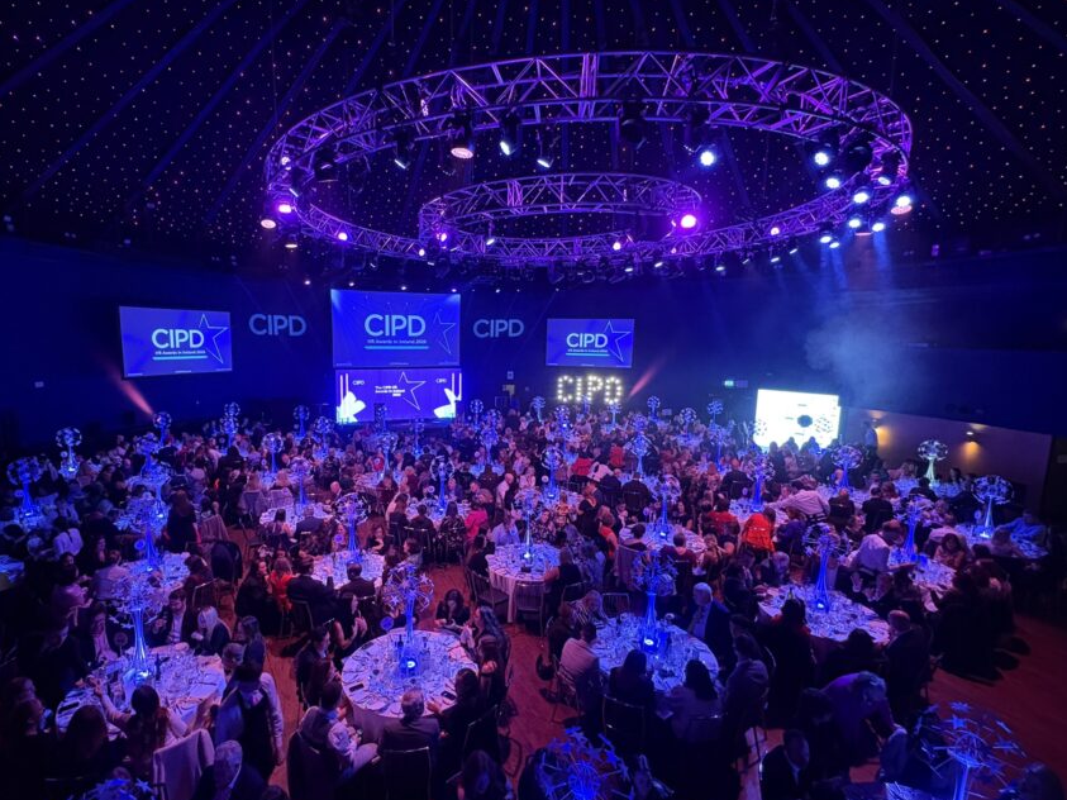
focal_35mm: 17
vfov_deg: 74.7
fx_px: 524
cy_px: 414
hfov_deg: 90.5
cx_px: 465
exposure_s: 1/53
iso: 800
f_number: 2.2
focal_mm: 2.22
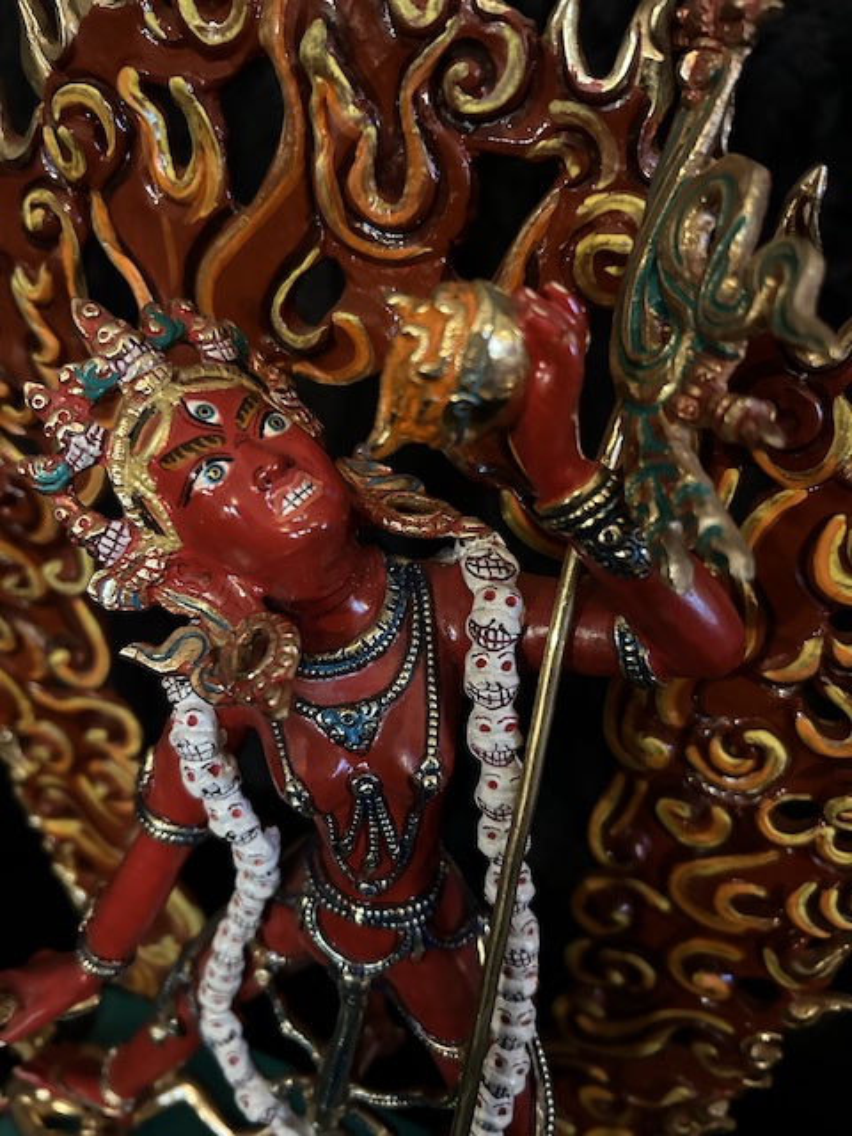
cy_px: 568
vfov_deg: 67.3
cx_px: 426
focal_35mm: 26
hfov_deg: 53.1
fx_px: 853
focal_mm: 5.7
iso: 1000
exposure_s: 1/25
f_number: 1.5
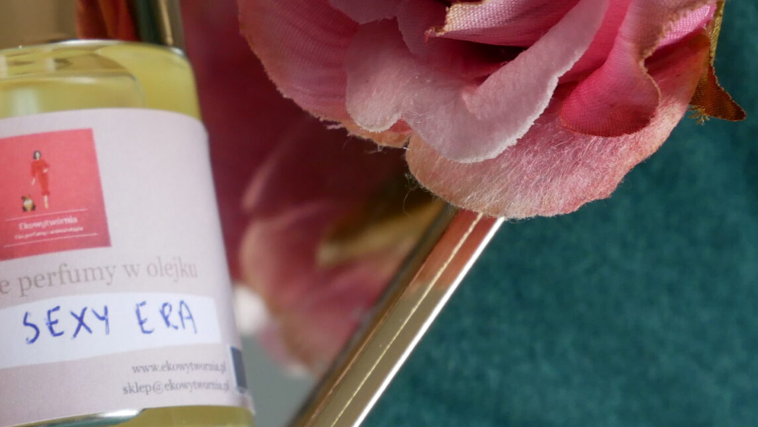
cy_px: 99
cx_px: -58
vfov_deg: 7.8
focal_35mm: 156
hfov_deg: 13.5
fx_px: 3135
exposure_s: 1/80
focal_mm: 32
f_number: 5.6
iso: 400
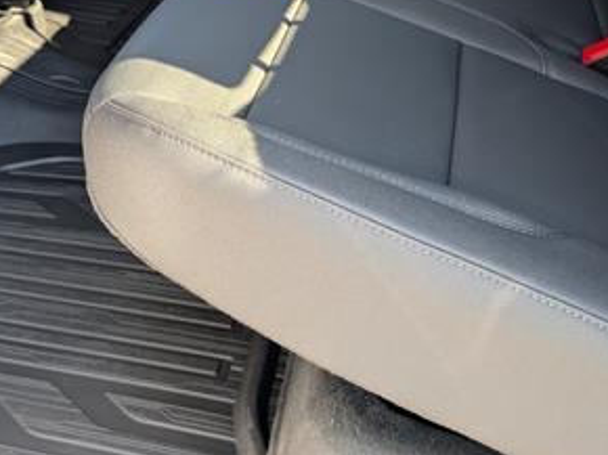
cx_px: 247
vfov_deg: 27.1
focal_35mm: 53
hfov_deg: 36.1
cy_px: 105
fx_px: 930
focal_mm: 6.9
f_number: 1.68
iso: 112
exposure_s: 1/130
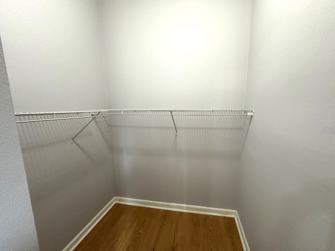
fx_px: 145
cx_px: 177
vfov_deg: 81.7
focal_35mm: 15
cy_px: 130
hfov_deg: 98.1
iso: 250
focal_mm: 2.22
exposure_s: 1/60
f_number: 2.2
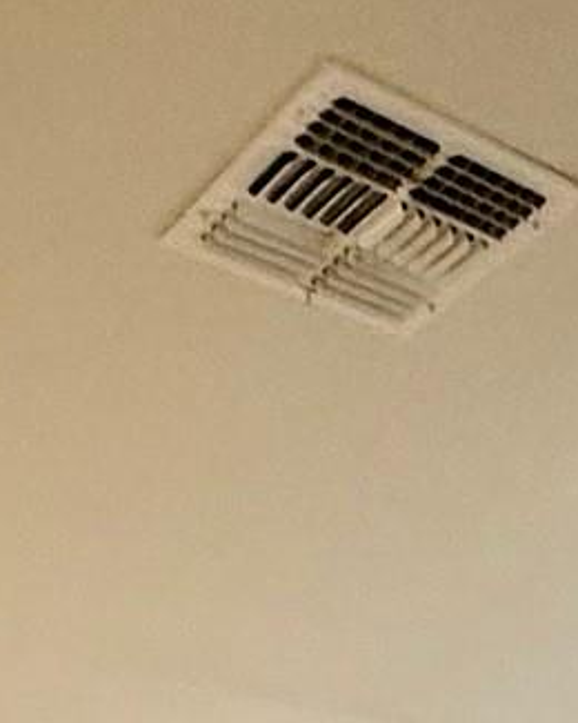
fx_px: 1839
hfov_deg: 17.6
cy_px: 1579
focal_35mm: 86
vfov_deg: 15.7
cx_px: 516
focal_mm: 2.22
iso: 320
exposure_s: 1/60
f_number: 2.2
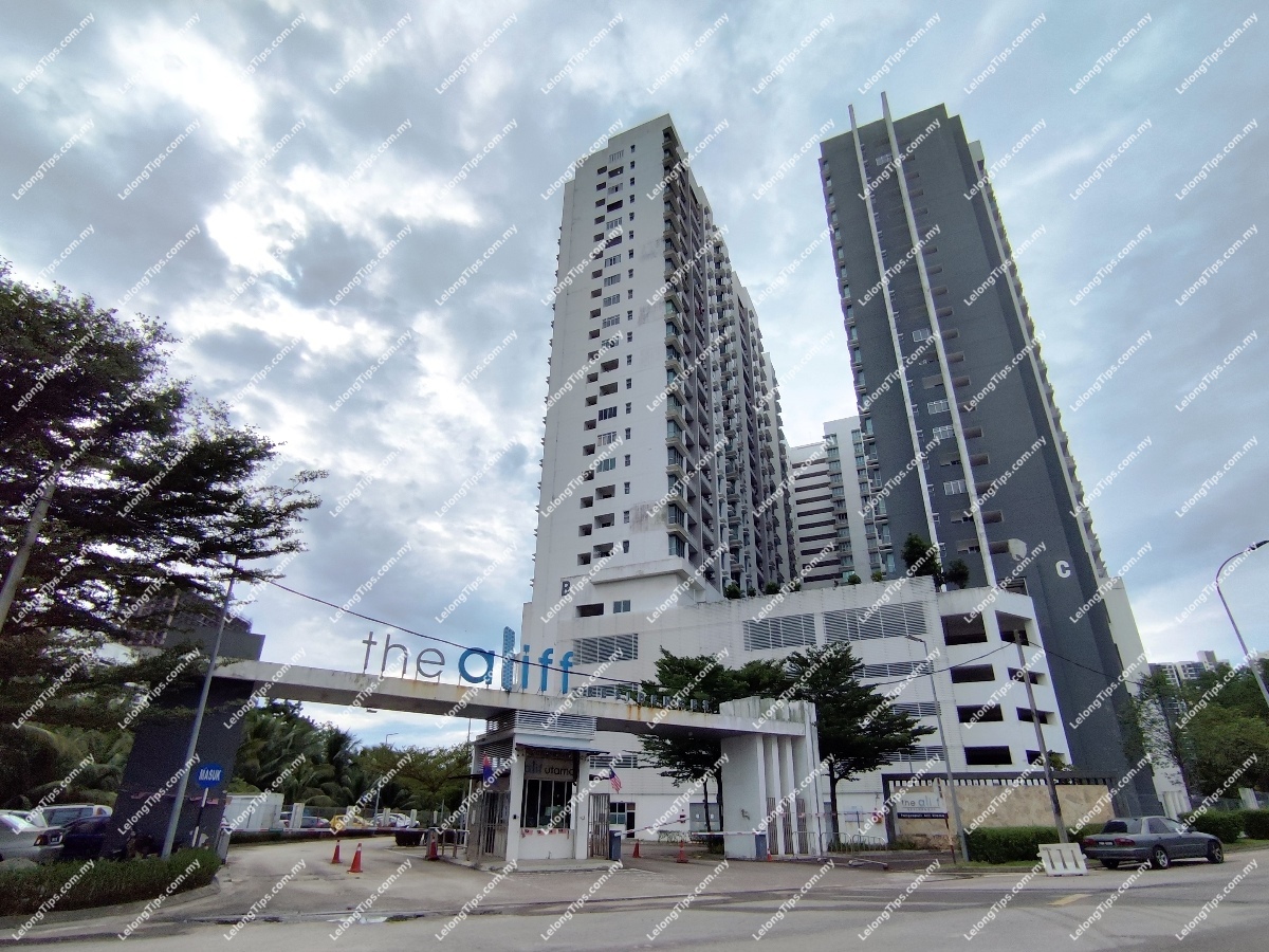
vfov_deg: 78.1
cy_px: 476
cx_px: 634
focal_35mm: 16
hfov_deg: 94.5
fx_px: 587
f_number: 2.2
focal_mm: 1.65
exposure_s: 1/3300
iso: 50
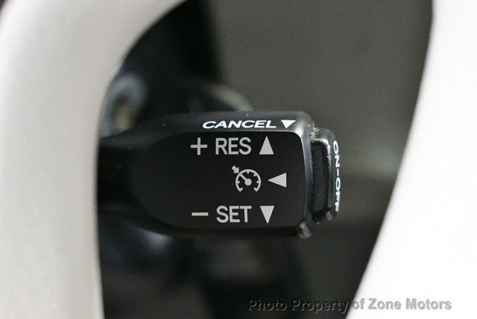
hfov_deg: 22.6
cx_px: 238
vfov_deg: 15.2
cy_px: 160
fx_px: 1194
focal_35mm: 90
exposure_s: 1/50
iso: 12800
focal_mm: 45
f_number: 5
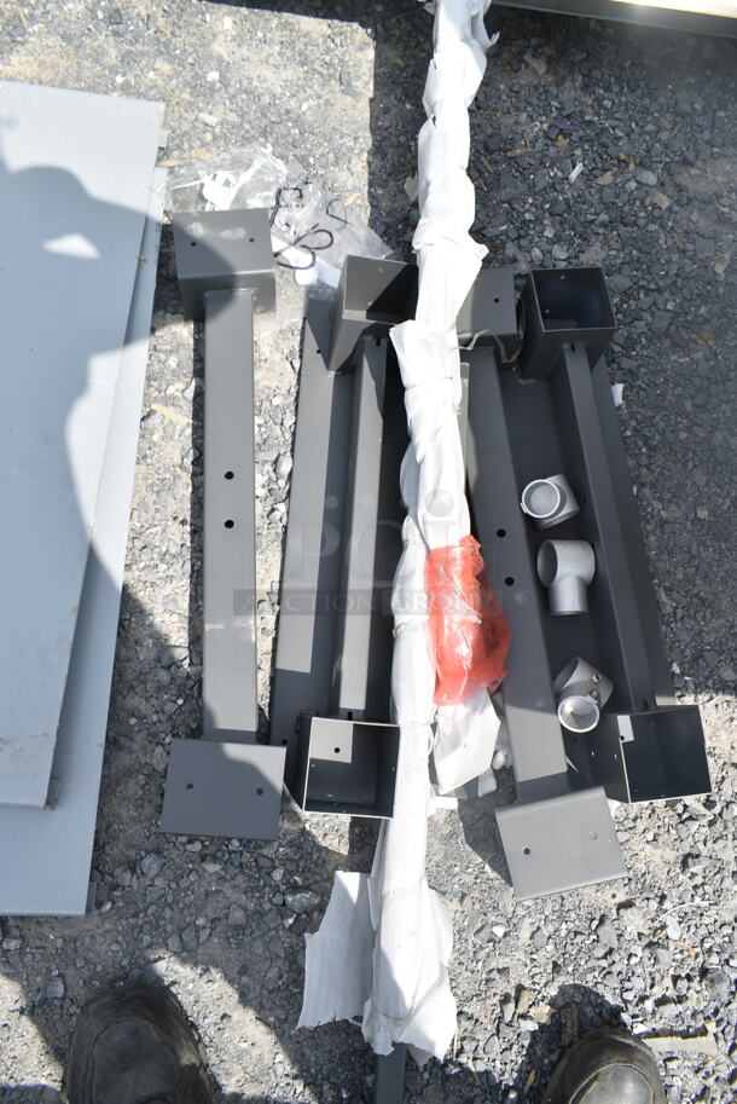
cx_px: 368
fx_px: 828
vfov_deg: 67.3
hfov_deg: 48.0
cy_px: 552
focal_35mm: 27
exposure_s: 1/200
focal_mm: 18
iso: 100
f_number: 7.1
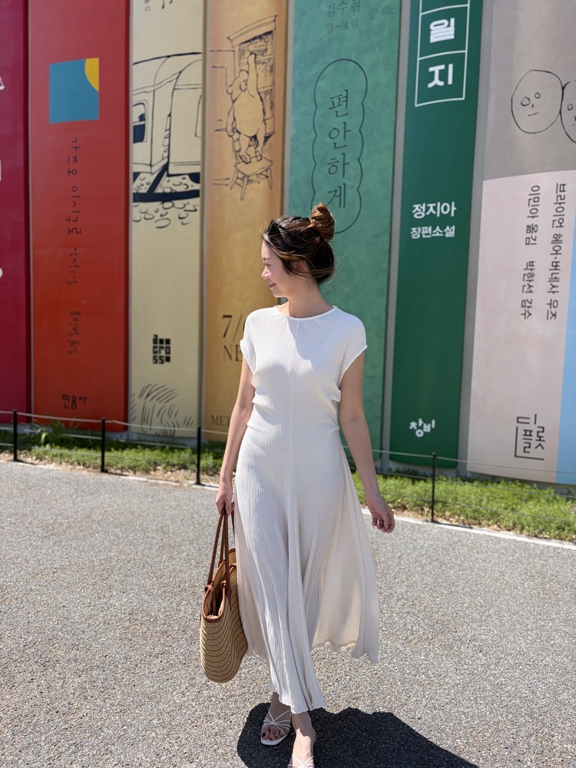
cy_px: 384
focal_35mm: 26
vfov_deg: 67.3
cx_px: 288
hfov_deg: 53.1
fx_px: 577
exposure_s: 1/2451
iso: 50
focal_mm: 5.96
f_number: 1.6
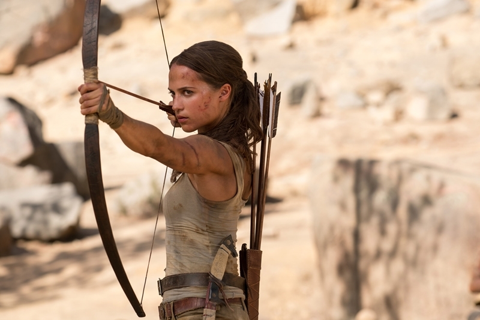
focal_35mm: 135
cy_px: 160
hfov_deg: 15.2
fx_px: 1800
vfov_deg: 10.2
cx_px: 240
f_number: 3.2
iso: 250
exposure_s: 1/1000
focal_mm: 90
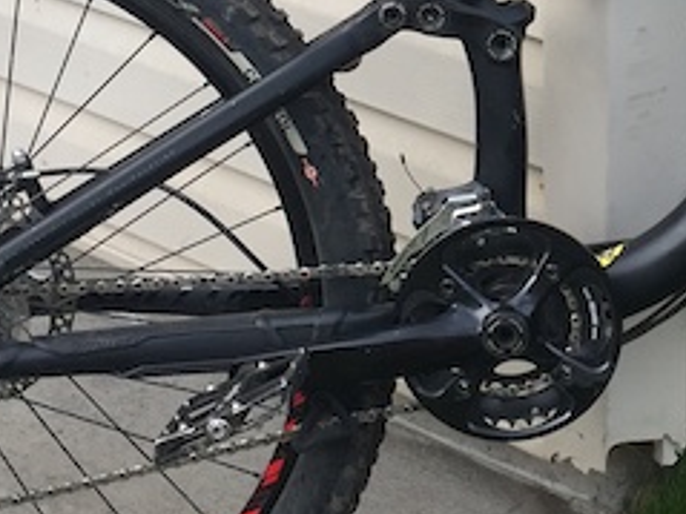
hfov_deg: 19.5
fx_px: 1921
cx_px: 738
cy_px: -17
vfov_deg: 14.9
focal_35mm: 97
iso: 32
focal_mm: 4.15
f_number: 2.2
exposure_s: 1/237
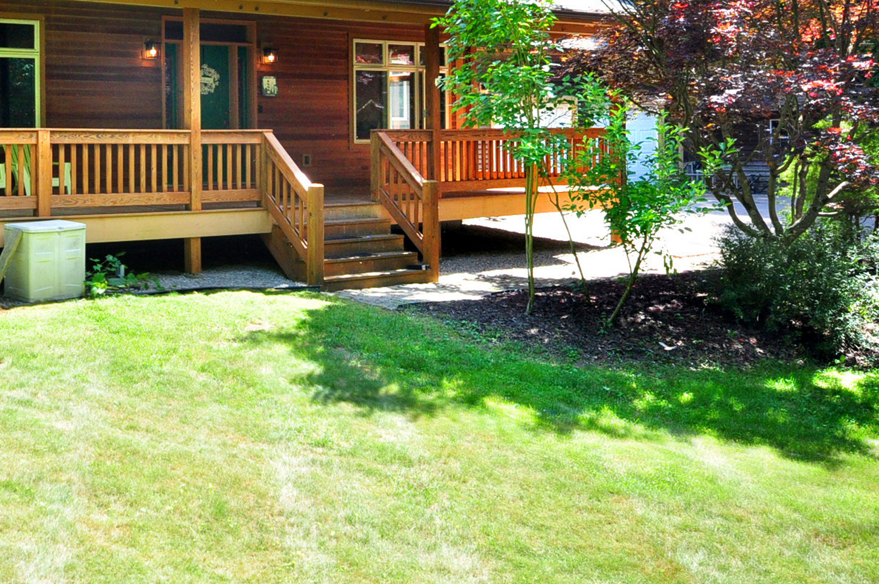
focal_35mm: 52
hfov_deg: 36.8
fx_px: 1268
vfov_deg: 25.5
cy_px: 125
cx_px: 169
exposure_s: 1/125
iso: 640
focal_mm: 20
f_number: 8
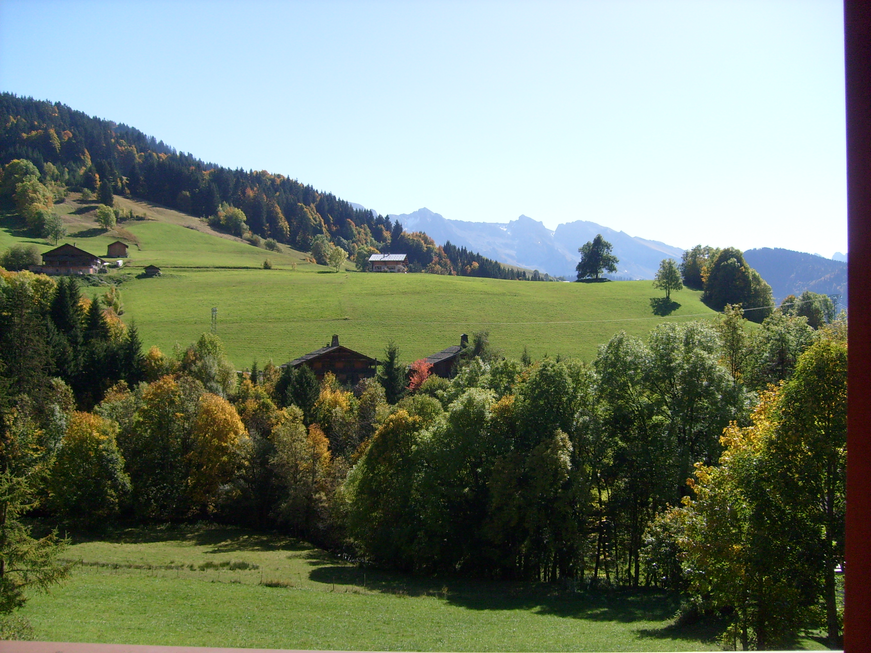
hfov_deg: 52.6
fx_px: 881
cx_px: 436
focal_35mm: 35
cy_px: 326
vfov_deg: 40.7
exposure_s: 1/180
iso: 80
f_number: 7.1
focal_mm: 5.8
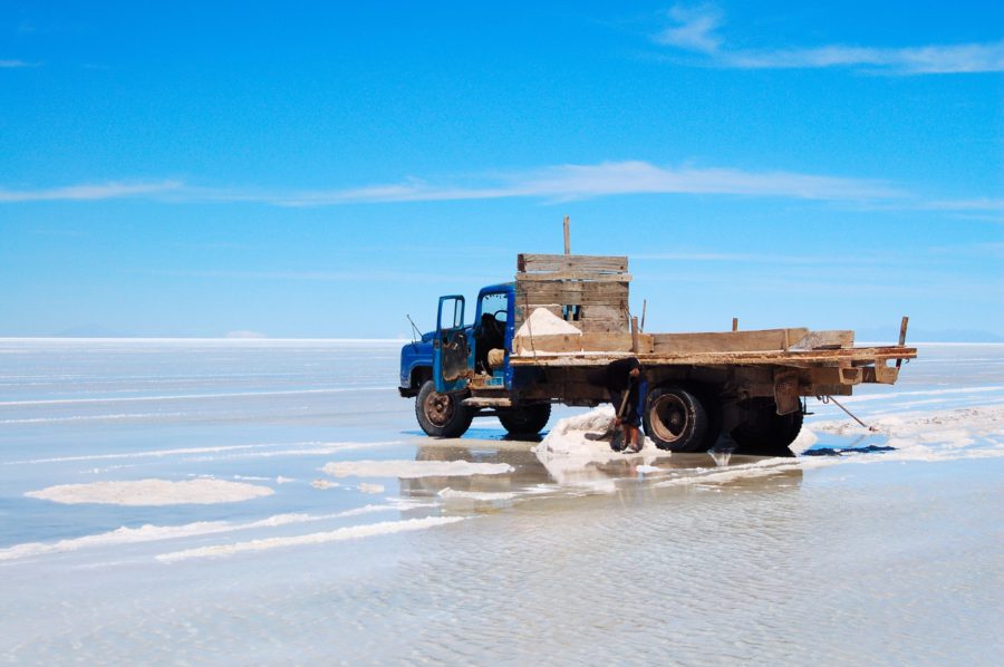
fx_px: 1755
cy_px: 334
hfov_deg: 31.9
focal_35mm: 63
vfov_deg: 21.5
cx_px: 502
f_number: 13
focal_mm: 42
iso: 200
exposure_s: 1/640
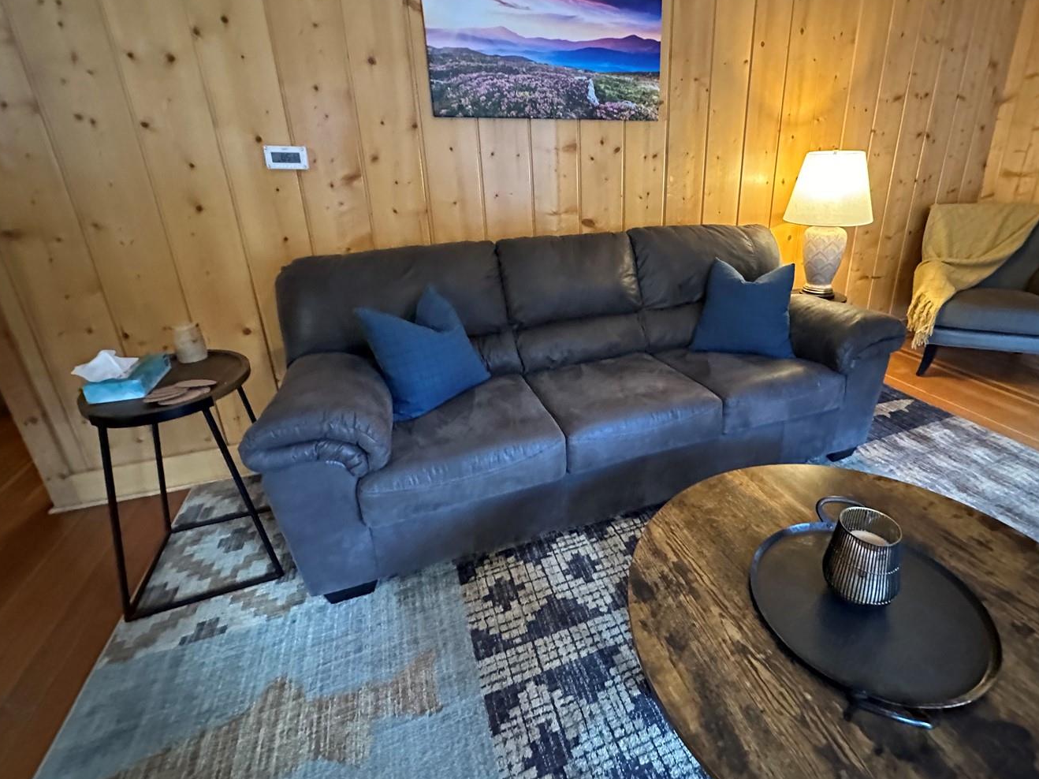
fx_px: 510
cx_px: 594
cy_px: 336
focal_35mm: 17
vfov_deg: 74.3
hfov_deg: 90.4
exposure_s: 1/40
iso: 1250
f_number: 2.2
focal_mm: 2.22
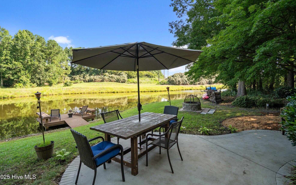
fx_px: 137
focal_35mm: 17
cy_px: 83
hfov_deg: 94.4
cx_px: 146
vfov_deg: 67.9
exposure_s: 1/400
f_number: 4
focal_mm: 16
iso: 200
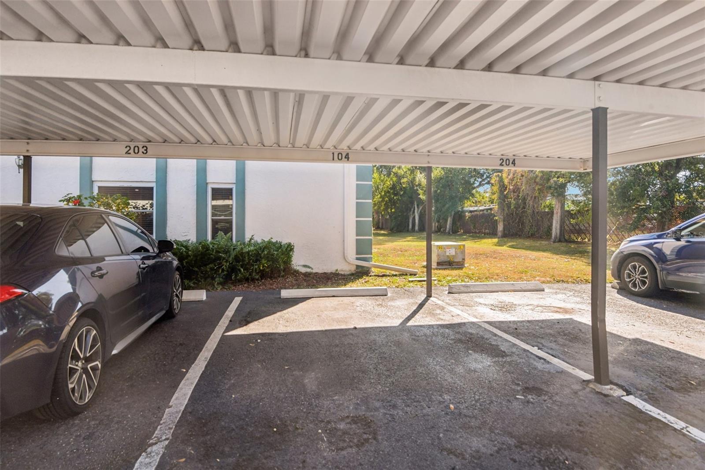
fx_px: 372
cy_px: 235
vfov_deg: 64.5
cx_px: 352
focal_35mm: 19
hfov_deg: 86.9
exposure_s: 1/320
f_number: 8
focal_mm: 19
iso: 400
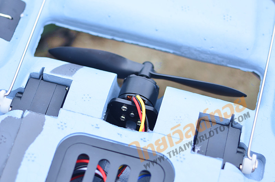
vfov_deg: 13.0
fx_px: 800
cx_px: 138
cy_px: 91
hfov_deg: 19.5
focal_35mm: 105
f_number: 5.6
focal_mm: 70
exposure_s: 1/80
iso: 100
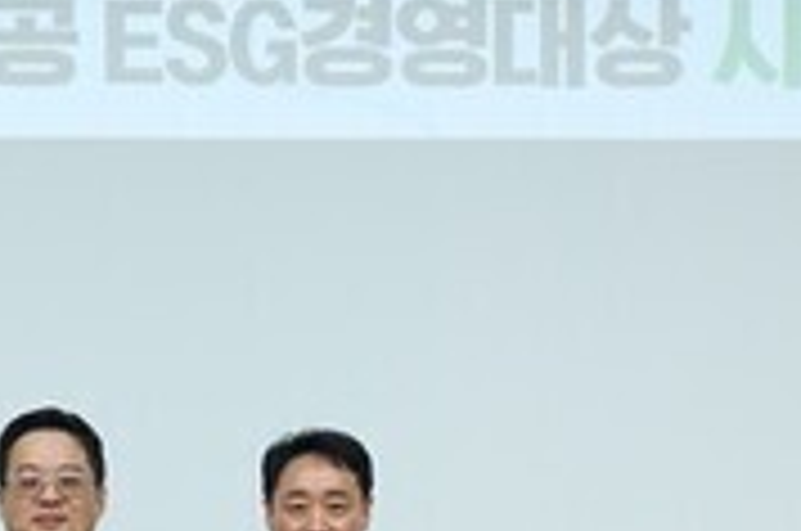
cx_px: 256
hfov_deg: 16.4
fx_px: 2776
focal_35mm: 125
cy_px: 608
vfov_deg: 10.8
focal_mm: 37
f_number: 2.8
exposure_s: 1/125
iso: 500
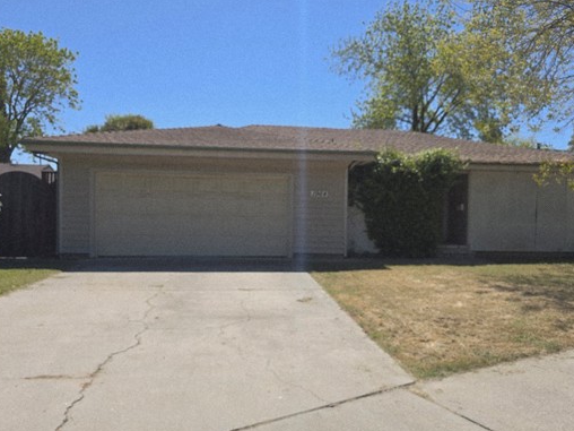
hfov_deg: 61.6
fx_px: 481
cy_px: 229
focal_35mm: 29
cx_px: 310
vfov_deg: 48.2
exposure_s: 1/927
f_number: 1.7
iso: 12
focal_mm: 6.3
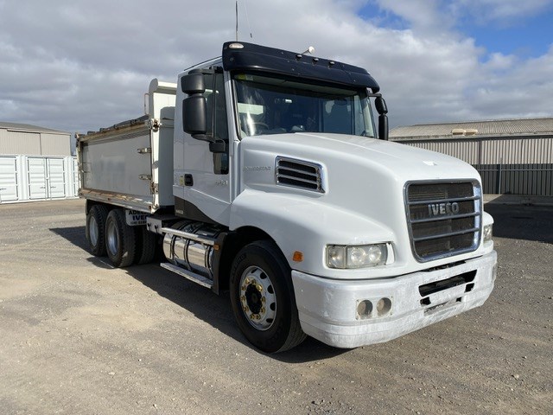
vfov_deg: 53.1
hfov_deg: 67.3
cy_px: 208
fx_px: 415
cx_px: 276
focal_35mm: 26
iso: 32
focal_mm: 4.25
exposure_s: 1/5236
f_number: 1.8
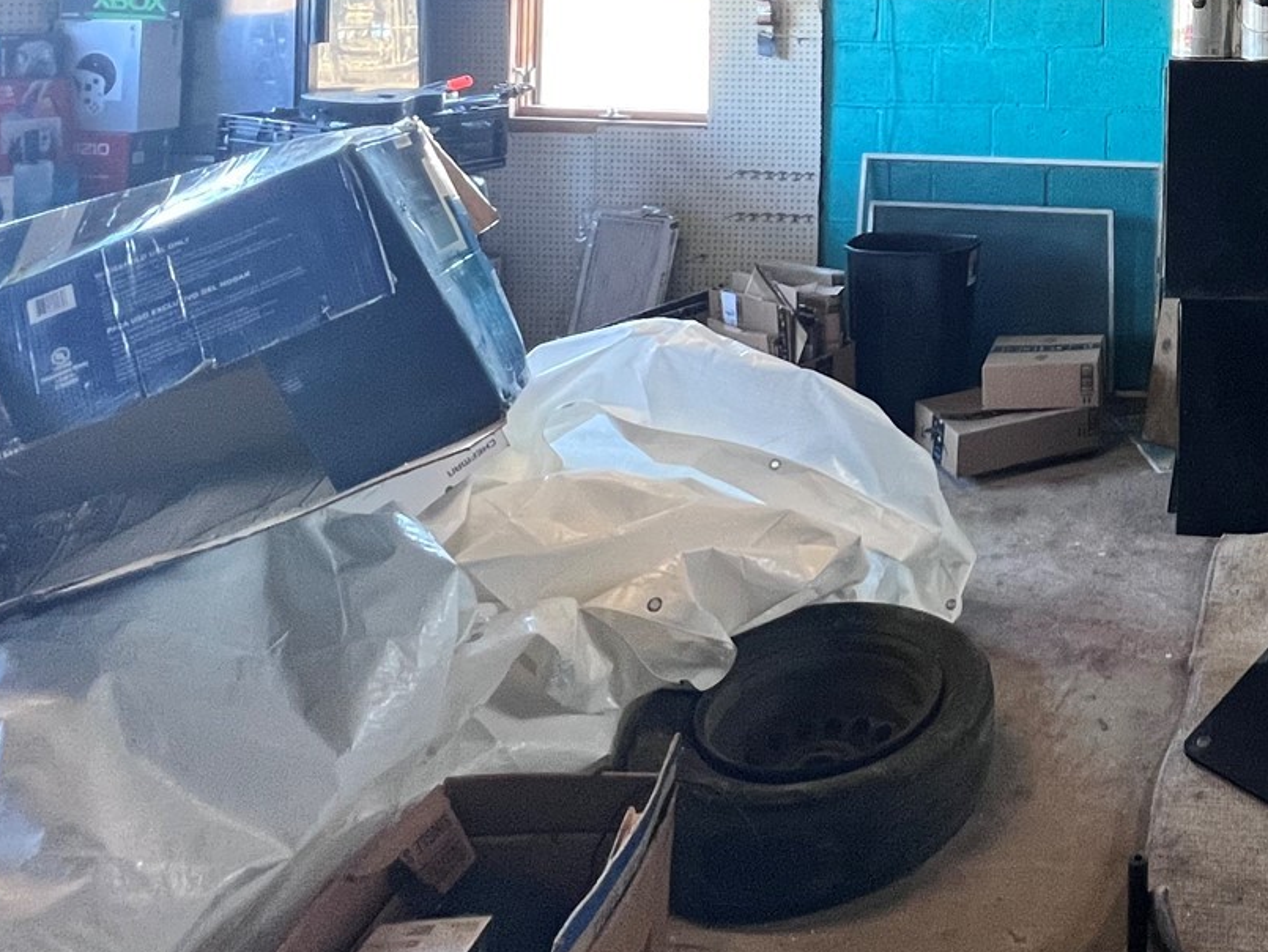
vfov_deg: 38.9
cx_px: 1243
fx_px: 1136
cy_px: -47
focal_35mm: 31
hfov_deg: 48.8
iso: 250
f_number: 1.8
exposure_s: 1/60
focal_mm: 1.57
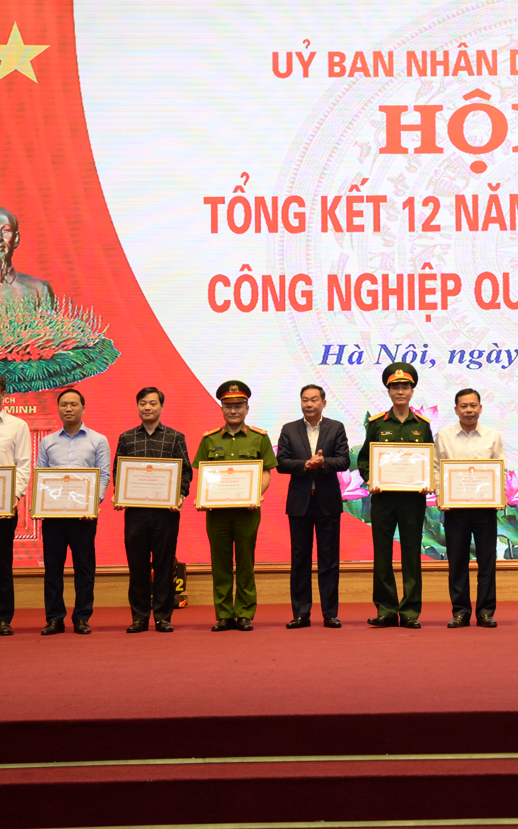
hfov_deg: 19.8
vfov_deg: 31.5
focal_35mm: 65
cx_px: 430
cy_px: 418
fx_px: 1468
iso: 640
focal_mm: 42
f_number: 4.2
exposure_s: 1/80
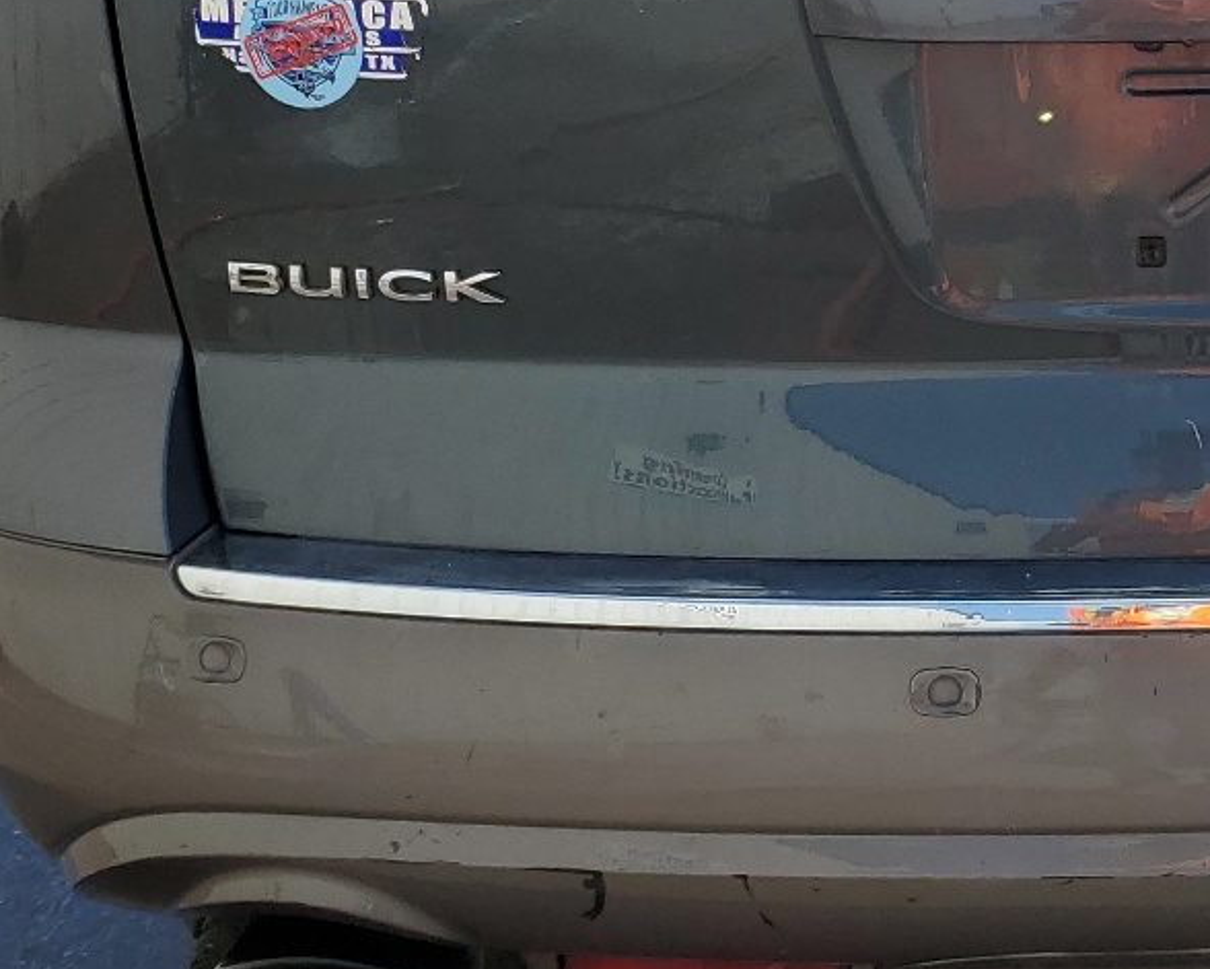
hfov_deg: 26.1
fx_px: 2472
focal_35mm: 69
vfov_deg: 21.1
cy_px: -78
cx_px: 1216
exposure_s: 1/2500
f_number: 1.5
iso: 50
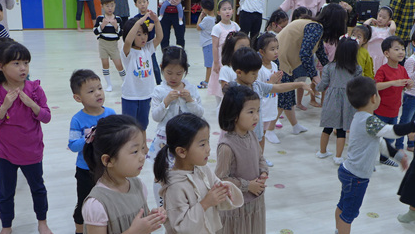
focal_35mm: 47
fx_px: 517
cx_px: 242
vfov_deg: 25.4
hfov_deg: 43.5
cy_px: 140
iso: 100
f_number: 1.5
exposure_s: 1/60
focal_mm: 5.5
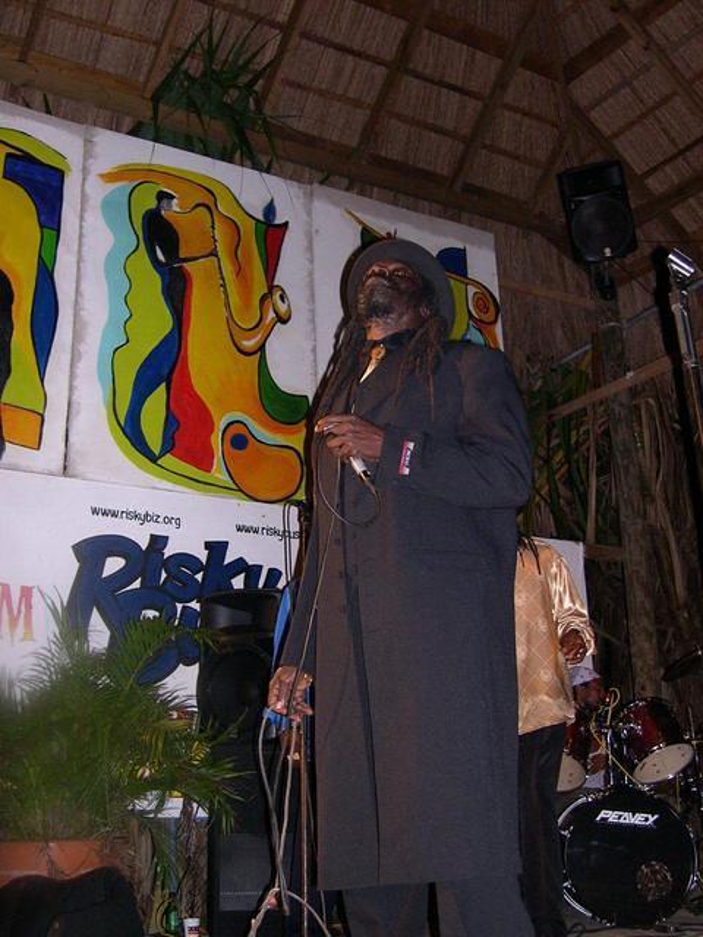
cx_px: 352
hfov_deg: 37.7
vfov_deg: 49.0
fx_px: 1029
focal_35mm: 38
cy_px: 468
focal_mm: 8
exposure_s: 1/60
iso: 316
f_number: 2.8
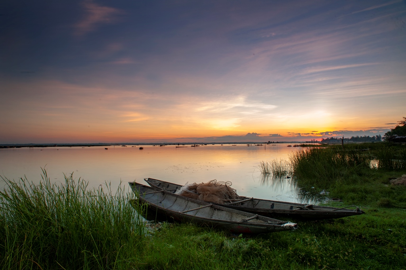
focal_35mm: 20
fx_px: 225
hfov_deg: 84.0
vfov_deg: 61.8
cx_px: 203
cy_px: 135
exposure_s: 1
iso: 100
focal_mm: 20
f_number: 20
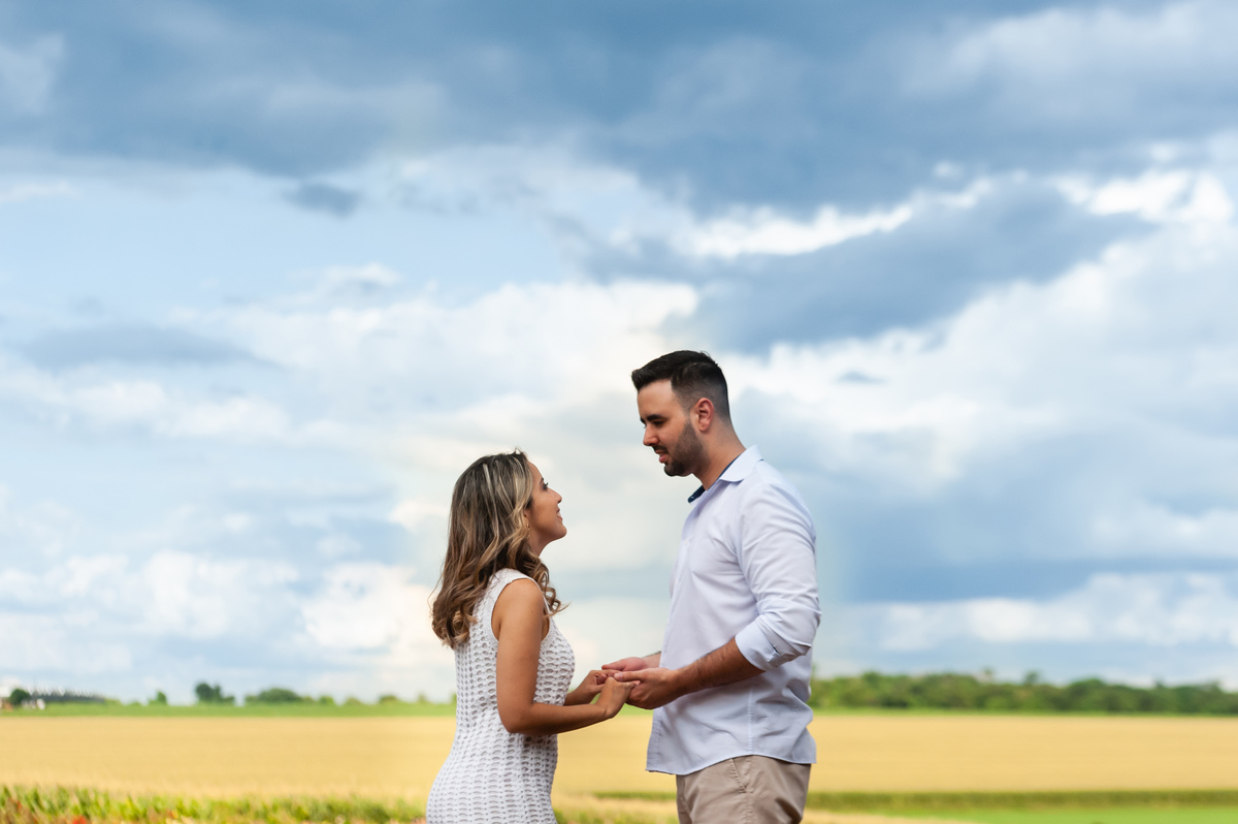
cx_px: 619
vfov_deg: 15.9
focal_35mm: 86
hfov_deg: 23.7
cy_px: 412
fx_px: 2955
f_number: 4
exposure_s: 1/8000
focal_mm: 86
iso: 1600
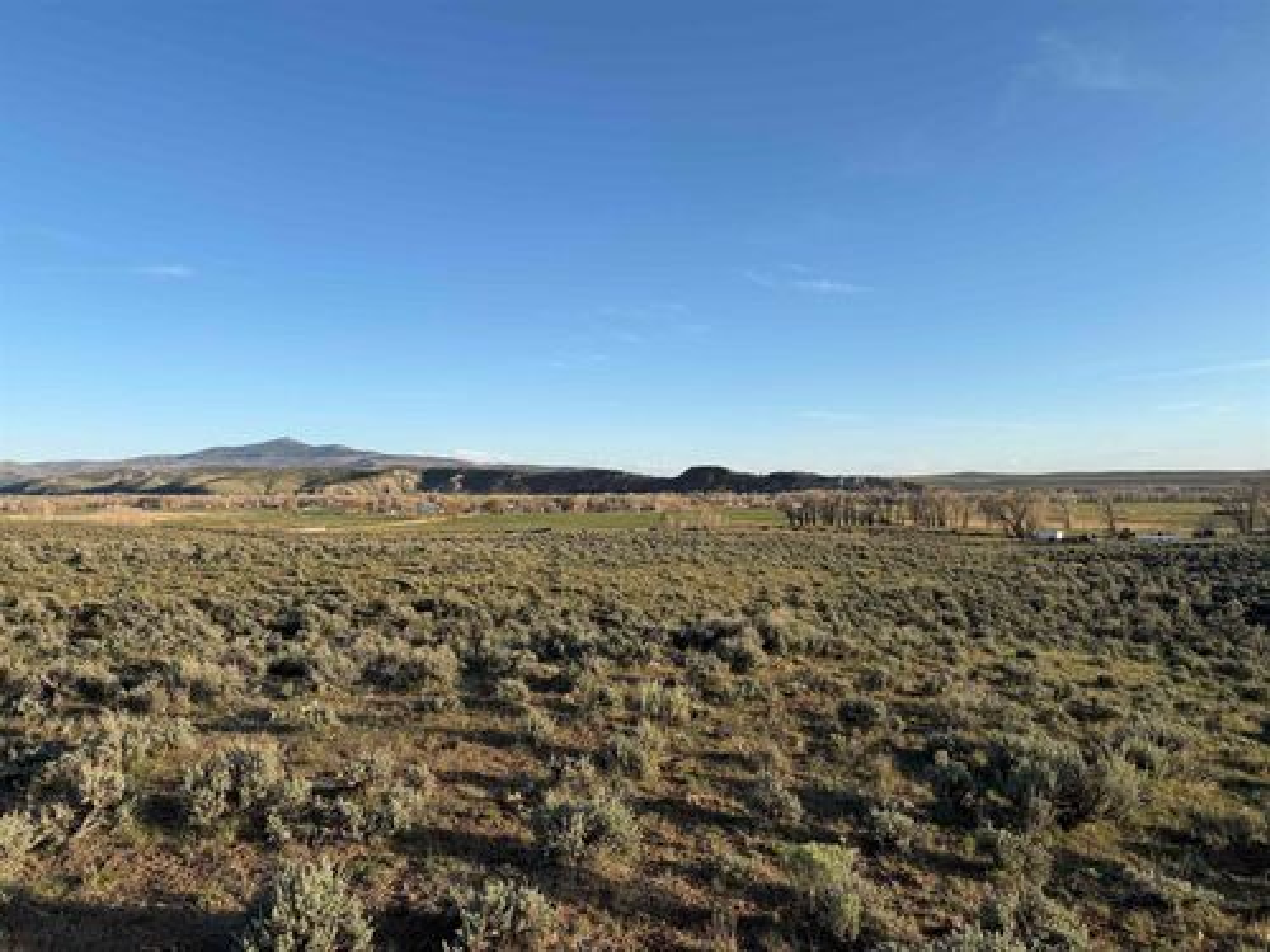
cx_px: 635
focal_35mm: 24
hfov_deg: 71.6
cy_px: 476
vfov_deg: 56.8
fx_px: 881
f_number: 1.78
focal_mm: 6.76
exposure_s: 1/3021
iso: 80
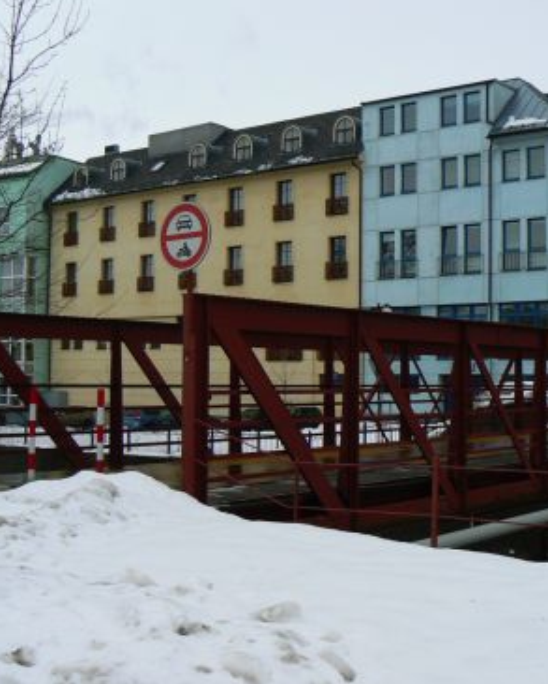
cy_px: 335
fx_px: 973
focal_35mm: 48
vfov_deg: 38.8
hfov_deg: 31.3
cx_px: 339
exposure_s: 1/100
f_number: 5.6
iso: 80
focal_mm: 6
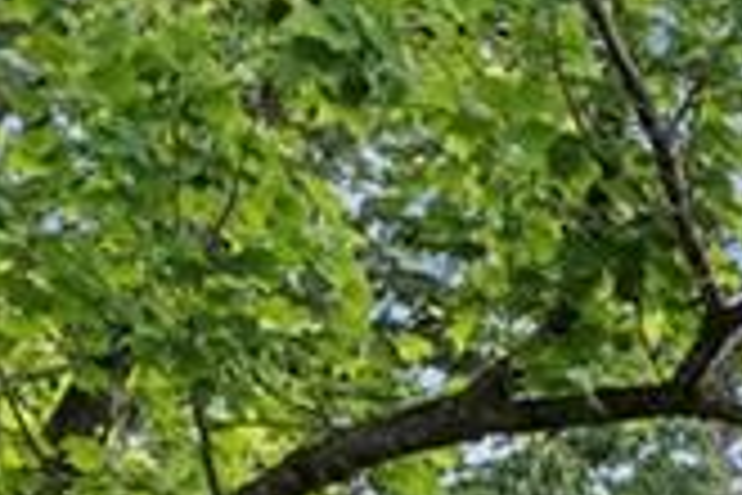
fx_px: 3071
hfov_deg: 11.4
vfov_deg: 7.9
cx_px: 1790
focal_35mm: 149
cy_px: 1498
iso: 320
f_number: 5.6
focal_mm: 24
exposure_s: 1/250
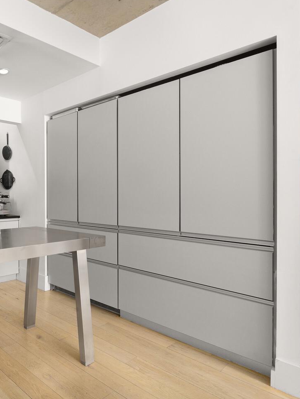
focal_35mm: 24
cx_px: -2
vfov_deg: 71.6
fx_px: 277
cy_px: 196
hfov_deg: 47.0
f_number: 11
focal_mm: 16
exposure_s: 30
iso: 400
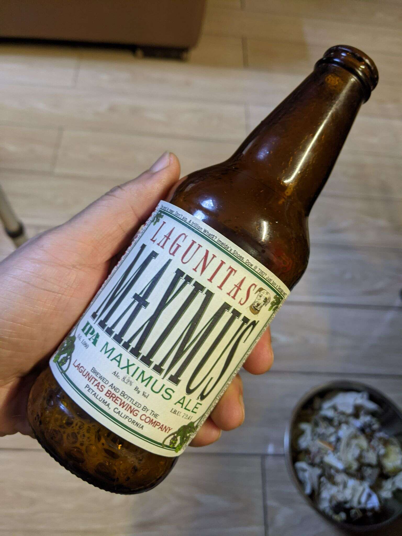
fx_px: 418
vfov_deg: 65.3
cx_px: 201
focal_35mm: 27
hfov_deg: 51.4
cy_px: 268
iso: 152
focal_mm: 4.44
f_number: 1.8
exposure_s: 1/23
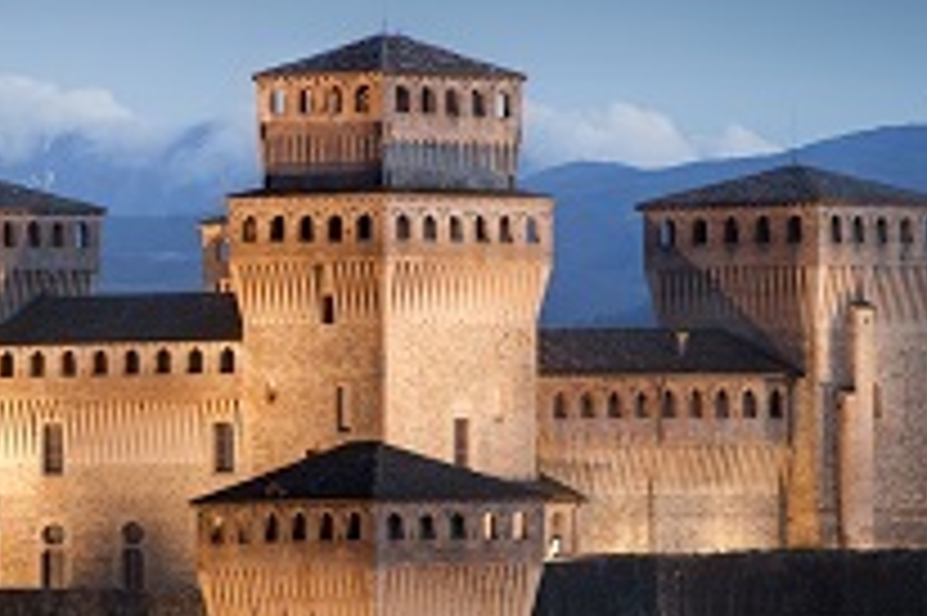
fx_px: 9983
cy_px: 472
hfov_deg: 5.3
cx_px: 220
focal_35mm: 388
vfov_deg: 3.5
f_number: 5
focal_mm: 200
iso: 200
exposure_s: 4
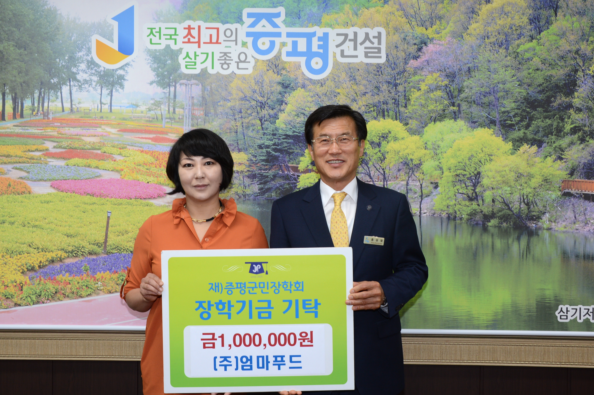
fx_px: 692
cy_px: 195
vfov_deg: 31.8
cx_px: 291
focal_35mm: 42
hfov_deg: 46.4
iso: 800
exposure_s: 1/60
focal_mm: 38
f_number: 7.1
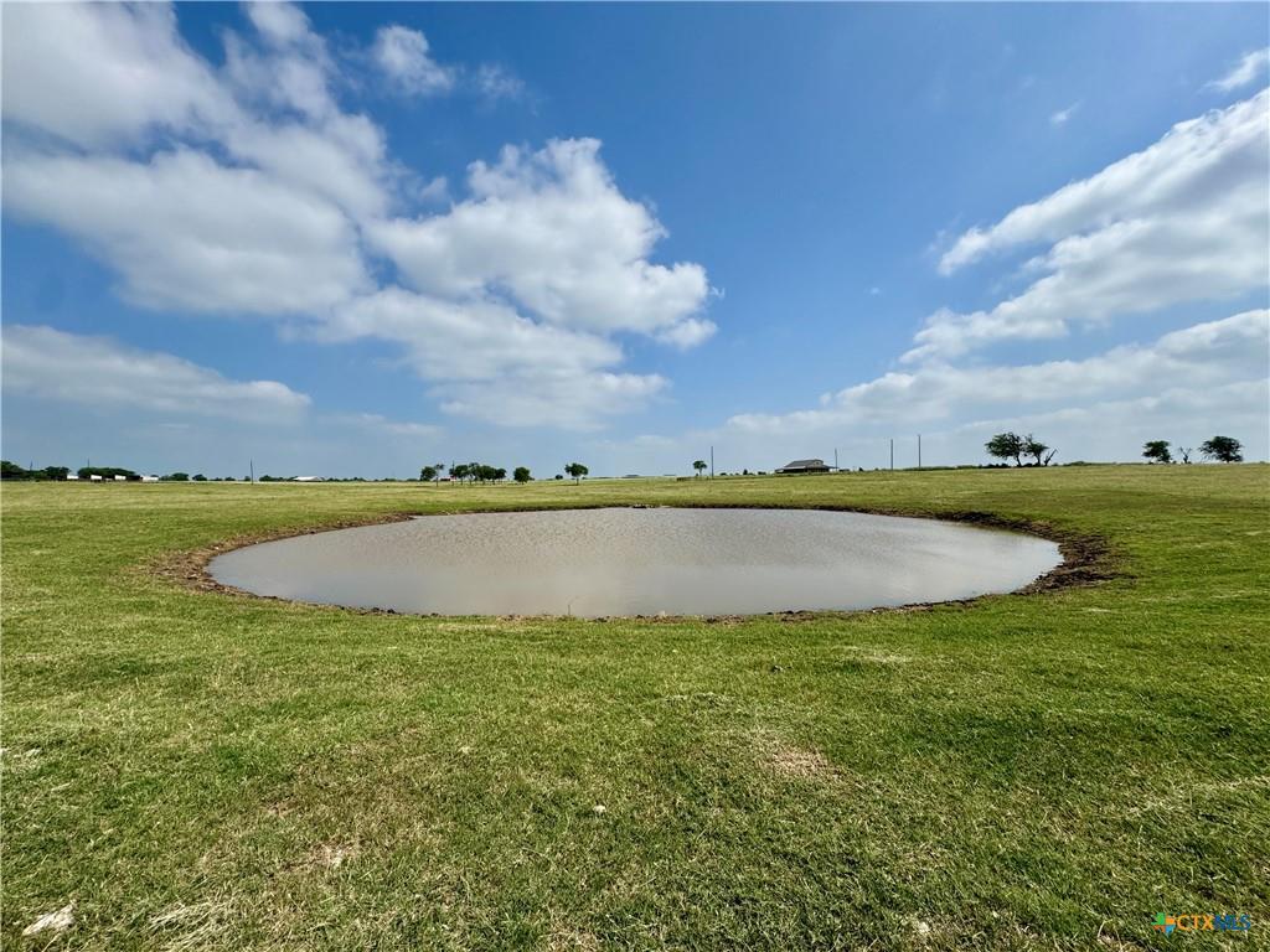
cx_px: 635
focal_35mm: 14
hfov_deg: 102.1
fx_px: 514
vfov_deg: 85.7
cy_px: 476
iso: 50
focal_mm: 2.22
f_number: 2.2
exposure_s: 1/3906
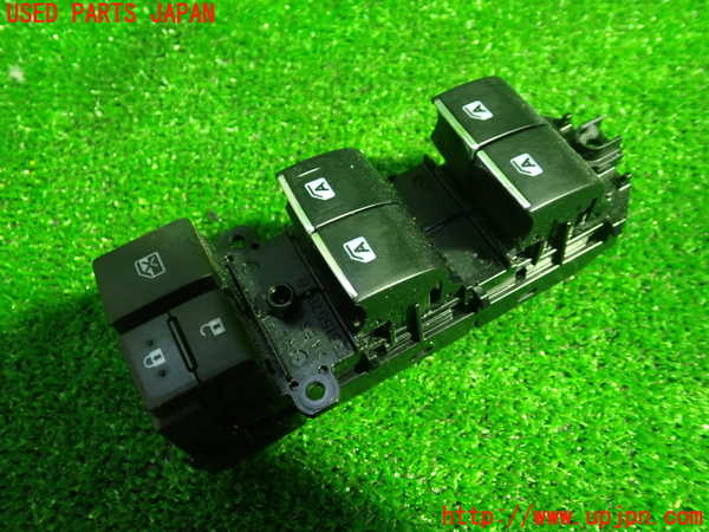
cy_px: 266
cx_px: 354
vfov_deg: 46.8
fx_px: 614
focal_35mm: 30
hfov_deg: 60.0
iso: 800
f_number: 2.3
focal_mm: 5.4
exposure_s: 1/25
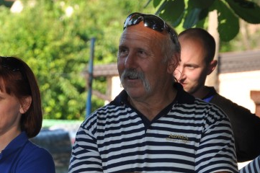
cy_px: 144
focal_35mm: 349
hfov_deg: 5.9
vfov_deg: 3.9
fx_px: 2519
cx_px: 45
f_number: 5.6
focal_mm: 105
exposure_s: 1/200
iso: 200
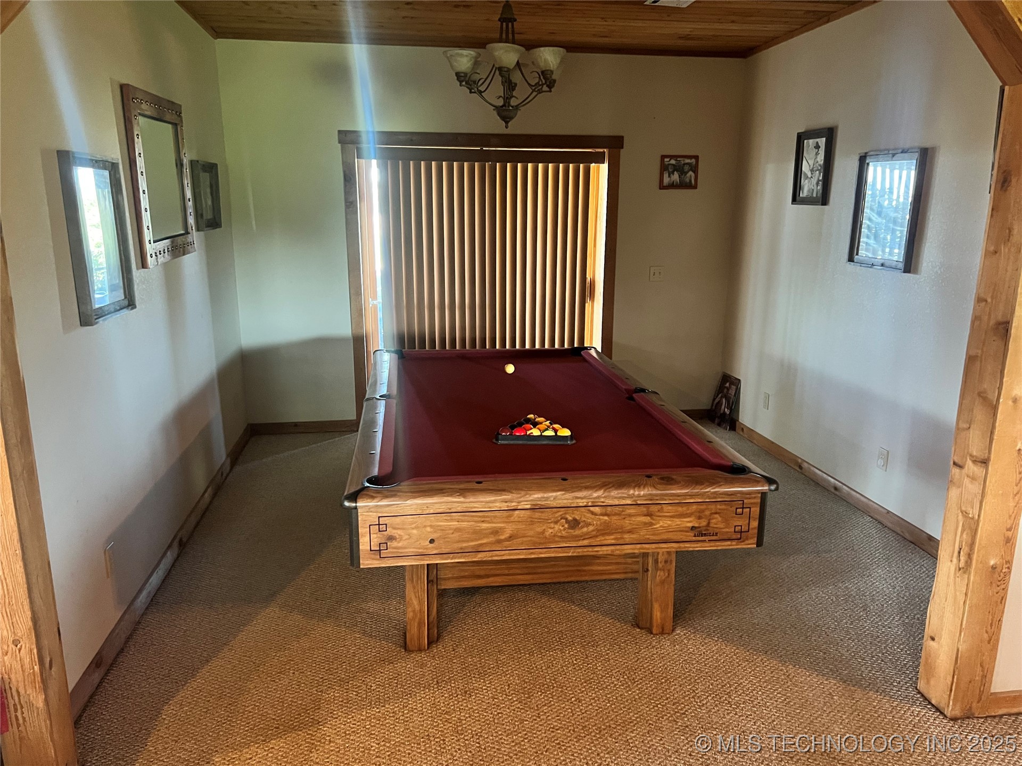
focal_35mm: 26
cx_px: 511
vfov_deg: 53.1
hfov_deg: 67.3
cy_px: 383
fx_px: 768
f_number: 1.5
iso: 500
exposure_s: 1/30
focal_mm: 5.7
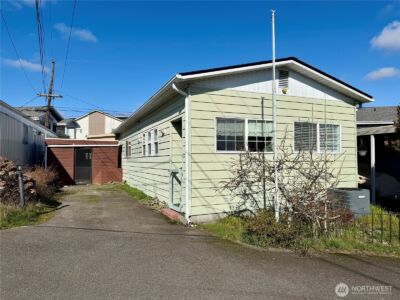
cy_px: 150
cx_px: 200
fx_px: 277
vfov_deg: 56.8
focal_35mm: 24
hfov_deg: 71.6
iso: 80
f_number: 1.78
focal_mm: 6.76
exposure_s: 1/10309
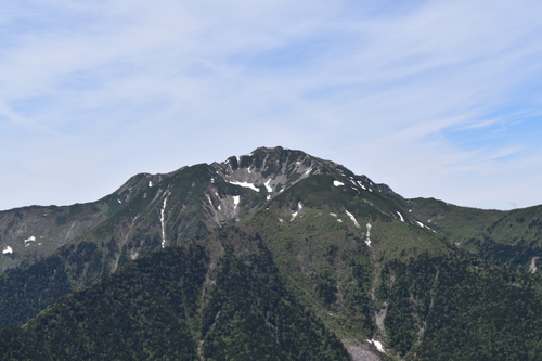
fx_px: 1084
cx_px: 271
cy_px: 180
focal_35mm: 72
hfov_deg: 28.1
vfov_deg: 18.9
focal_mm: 48
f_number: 11
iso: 100
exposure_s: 1/200
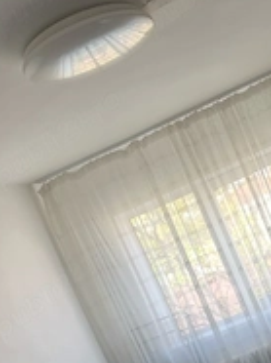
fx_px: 586
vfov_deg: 32.9
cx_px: 248
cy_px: 314
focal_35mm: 56
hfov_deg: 25.2
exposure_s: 1/121
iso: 64
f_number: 1.8
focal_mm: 4.25
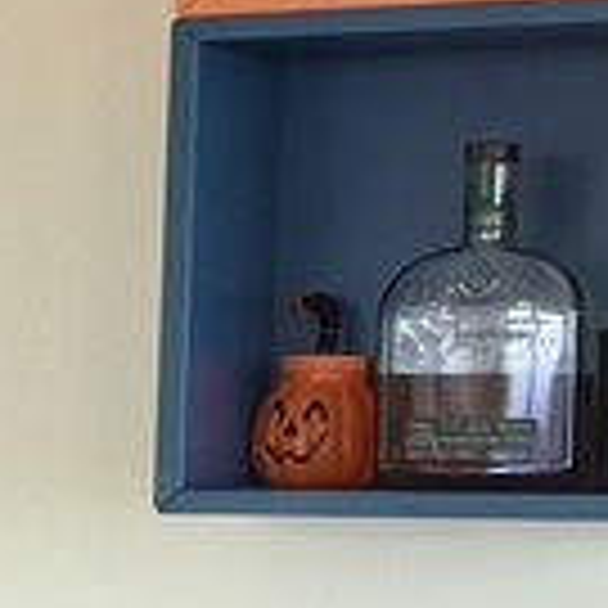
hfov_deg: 5.6
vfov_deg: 7.7
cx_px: -2468
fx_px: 4491
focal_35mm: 226
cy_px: 640
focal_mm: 6.76
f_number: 1.78
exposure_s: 1/677
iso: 80
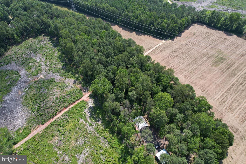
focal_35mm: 22
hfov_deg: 78.6
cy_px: 82
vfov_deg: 57.2
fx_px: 150
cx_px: 123
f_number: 2.8
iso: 100
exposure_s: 1/1000
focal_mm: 8.38
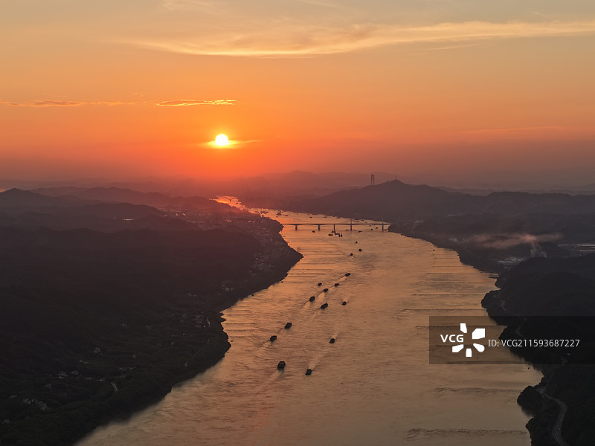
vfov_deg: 21.0
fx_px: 1203
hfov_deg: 27.8
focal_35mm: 70
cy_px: 223
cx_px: 298
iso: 100
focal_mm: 19.35
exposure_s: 1/640
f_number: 2.8
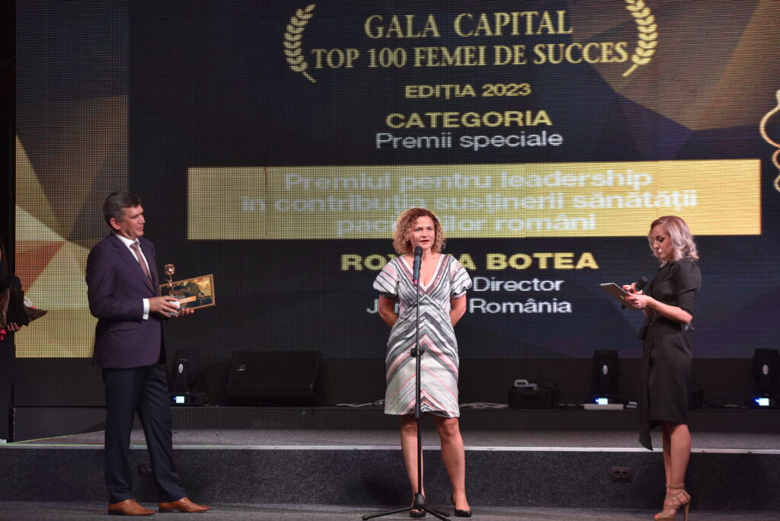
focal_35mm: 105
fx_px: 2276
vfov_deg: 13.1
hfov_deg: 19.4
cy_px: 260
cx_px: 390
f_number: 3.5
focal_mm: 105
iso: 800
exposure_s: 1/160
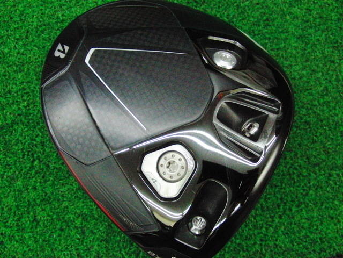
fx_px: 367
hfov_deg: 50.1
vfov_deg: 38.7
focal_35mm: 37
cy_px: 129
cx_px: 172
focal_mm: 6.42
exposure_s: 1/320
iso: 3200
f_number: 3.6
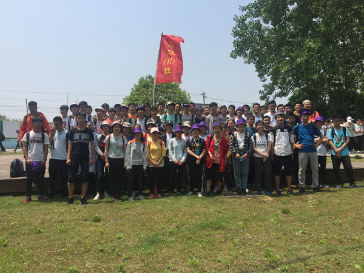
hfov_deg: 61.7
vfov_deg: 48.2
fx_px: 305
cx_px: 182
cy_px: 136
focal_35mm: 29
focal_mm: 4.15
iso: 32
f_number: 2.2
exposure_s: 1/2825
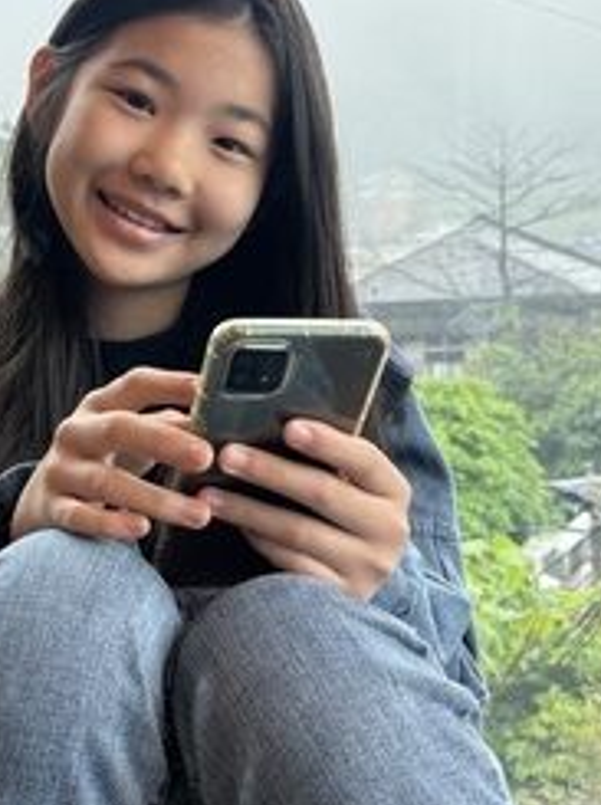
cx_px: 57
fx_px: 1230
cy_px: 352
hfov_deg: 26.5
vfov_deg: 36.2
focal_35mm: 53
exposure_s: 1/239
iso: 200
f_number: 1.78
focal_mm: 6.76
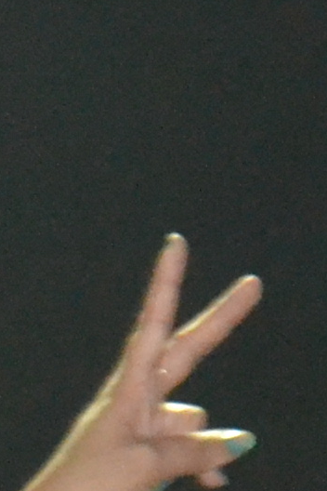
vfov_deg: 2.2
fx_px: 12493
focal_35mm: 917
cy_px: 1346
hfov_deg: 1.5
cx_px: -1105
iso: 3200
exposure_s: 1/60
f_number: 5.3
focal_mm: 70
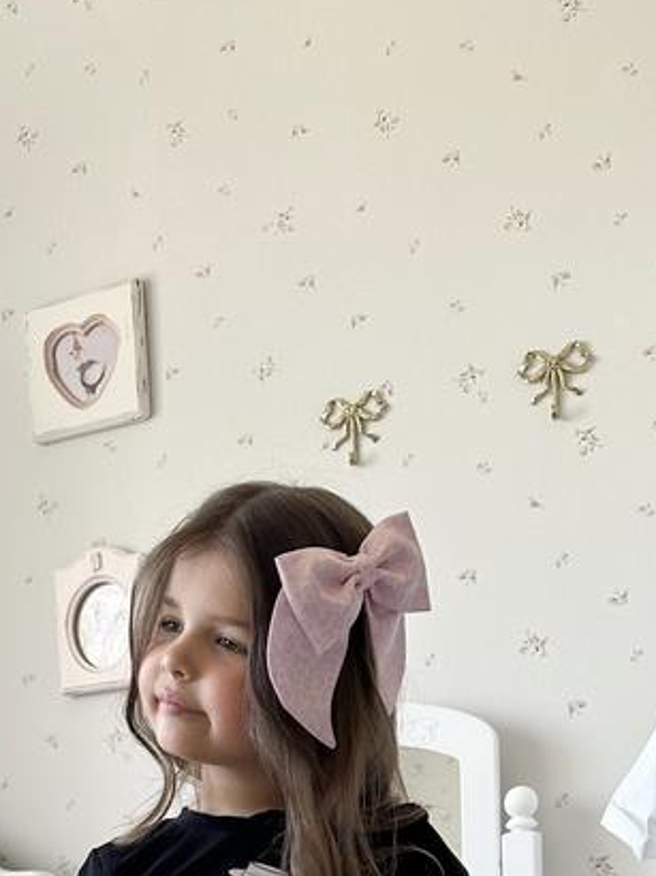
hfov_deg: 24.1
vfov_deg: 28.0
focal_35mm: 60
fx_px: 1518
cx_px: 152
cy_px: 1064
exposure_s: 1/120
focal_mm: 6.86
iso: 100
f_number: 1.8
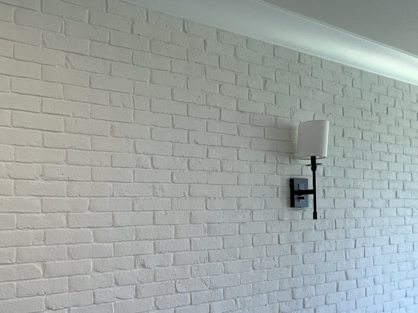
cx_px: 82
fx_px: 278
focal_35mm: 23
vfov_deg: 57.3
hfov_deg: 66.9
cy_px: 213
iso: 100
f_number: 1.8
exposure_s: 1/120
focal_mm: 1.57
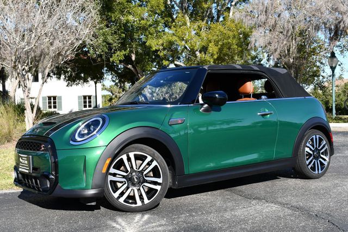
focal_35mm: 48
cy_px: 116
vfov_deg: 28.1
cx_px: 174
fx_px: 464
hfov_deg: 41.1
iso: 140
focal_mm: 24
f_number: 8
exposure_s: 1/250
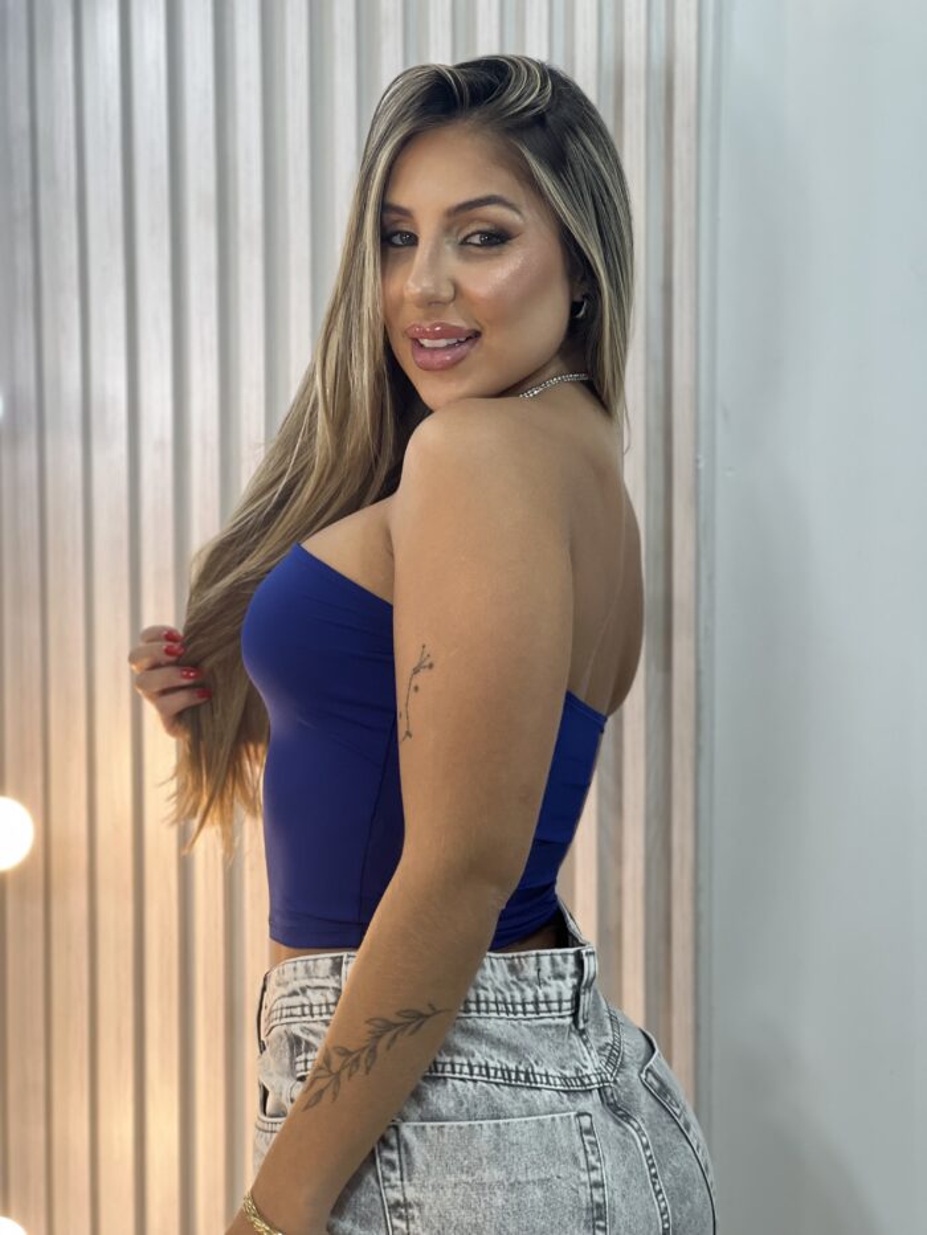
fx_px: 2749
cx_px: 464
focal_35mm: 77
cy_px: 618
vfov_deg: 25.3
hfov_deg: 19.1
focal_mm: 9
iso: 100
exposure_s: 1/120
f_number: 2.8
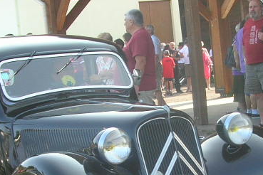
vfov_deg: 13.4
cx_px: 175
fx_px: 738
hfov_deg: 20.1
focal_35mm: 101
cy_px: 159
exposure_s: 1/161
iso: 50
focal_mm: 5.8
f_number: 2.8
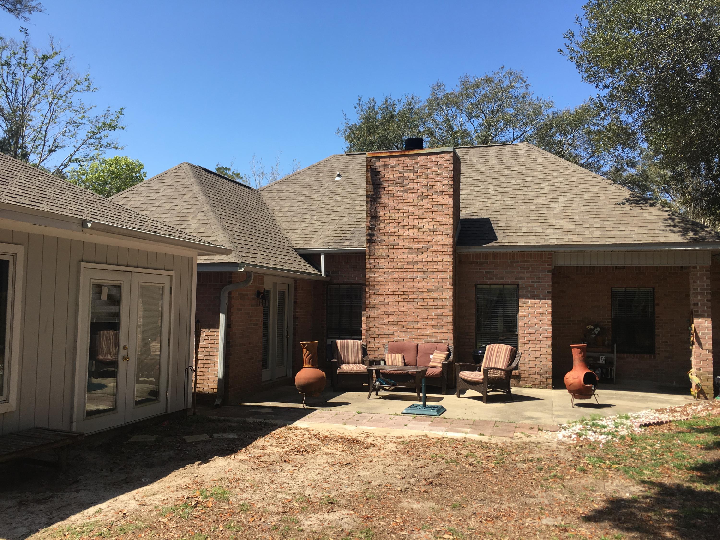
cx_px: 360
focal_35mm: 29
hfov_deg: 61.7
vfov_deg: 48.2
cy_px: 270
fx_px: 603
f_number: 2.2
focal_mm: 4.15
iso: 25
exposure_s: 1/999
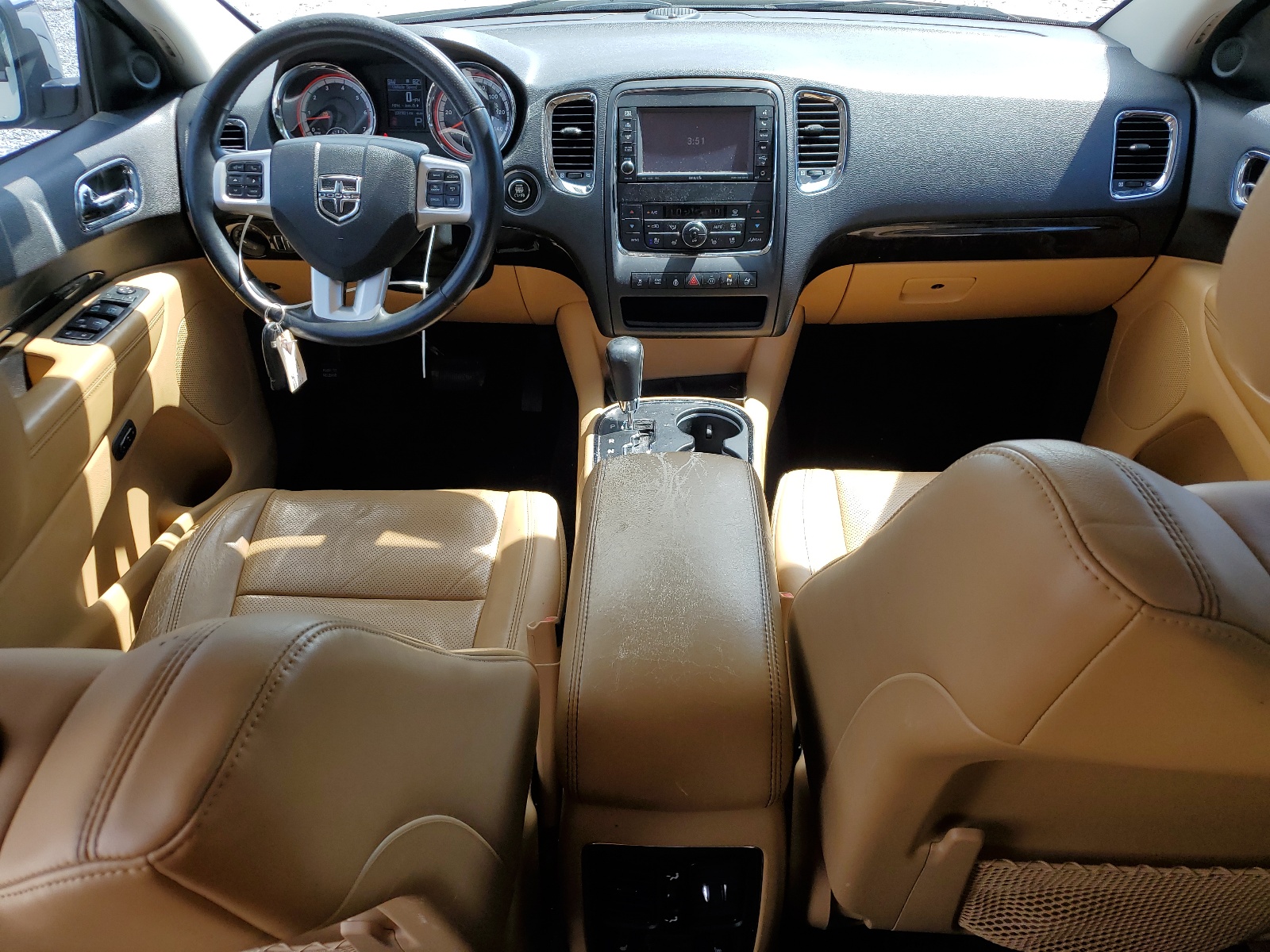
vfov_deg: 53.1
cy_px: 476
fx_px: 954
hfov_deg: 67.3
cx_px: 635
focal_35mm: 26
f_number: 1.5
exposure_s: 1/625
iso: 50
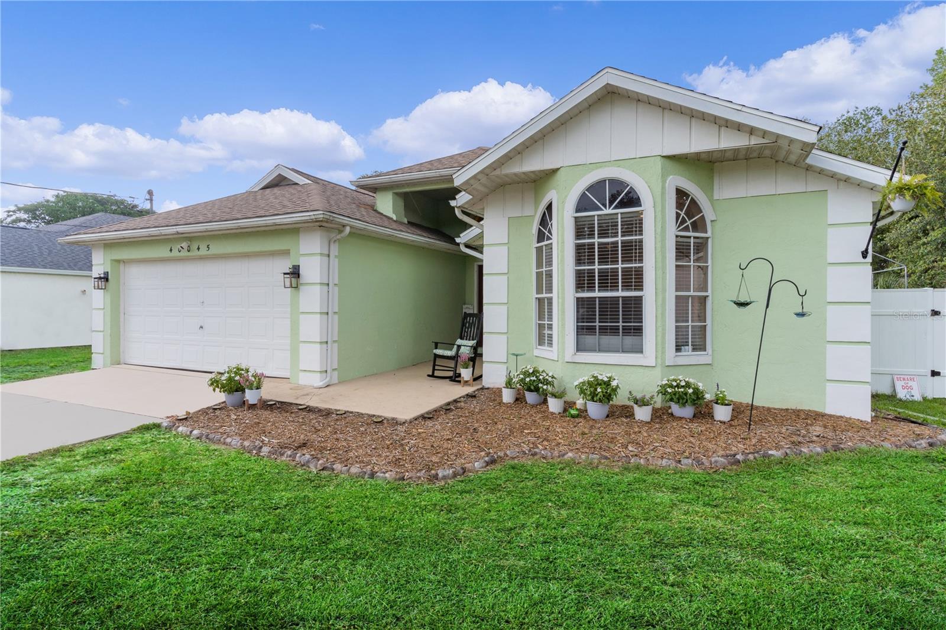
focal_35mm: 18
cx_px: 473
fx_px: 473
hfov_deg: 90.0
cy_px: 315
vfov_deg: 67.4
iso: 200
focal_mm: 18
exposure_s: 1/20
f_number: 16
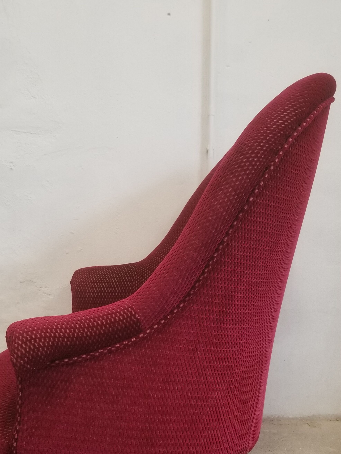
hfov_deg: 35.9
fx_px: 525
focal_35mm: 40
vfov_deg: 46.1
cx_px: 145
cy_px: 302
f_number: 1.7
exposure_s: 1/50
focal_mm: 4.25
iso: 200
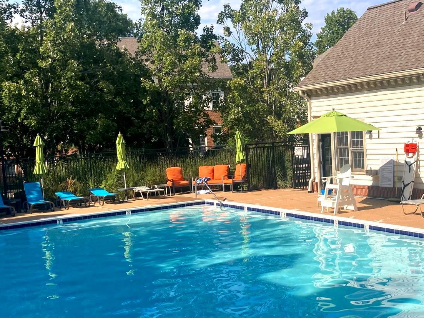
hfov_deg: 36.0
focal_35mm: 52
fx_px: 637
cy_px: 197
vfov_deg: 27.9
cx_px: 318
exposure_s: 1/1845
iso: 20
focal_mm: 3.99
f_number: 1.8
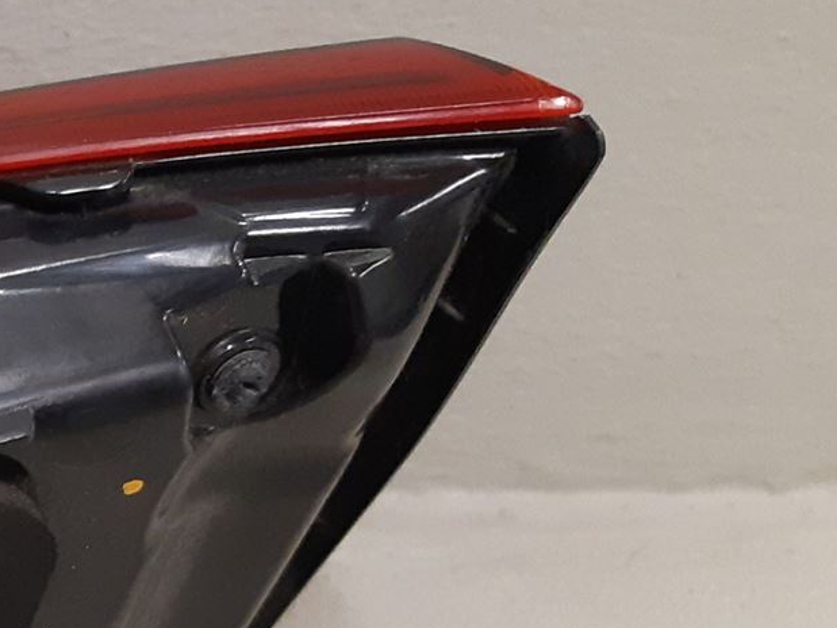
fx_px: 2079
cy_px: 462
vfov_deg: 17.1
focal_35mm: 86
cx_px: -523
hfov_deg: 19.1
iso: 250
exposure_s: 1/50
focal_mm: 3.93
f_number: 1.7
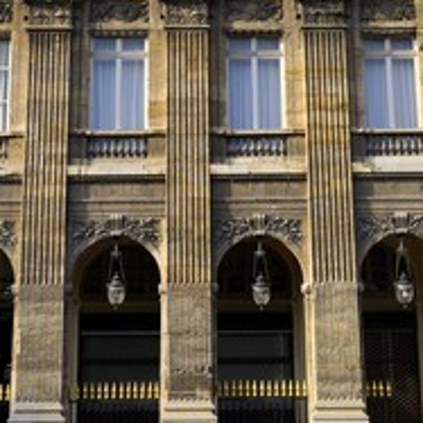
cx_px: 188
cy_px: 188
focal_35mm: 65
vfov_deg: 26.5
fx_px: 899
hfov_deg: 26.5
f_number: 11
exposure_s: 1/160
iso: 200
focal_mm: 34
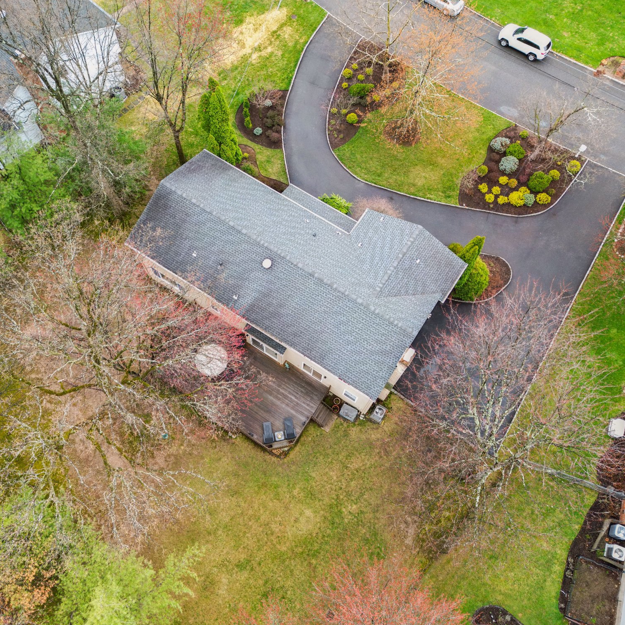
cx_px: 291
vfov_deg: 55.6
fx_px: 592
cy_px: 320
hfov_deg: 55.6
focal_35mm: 29
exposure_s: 1/30
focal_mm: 6.7
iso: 100
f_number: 1.7
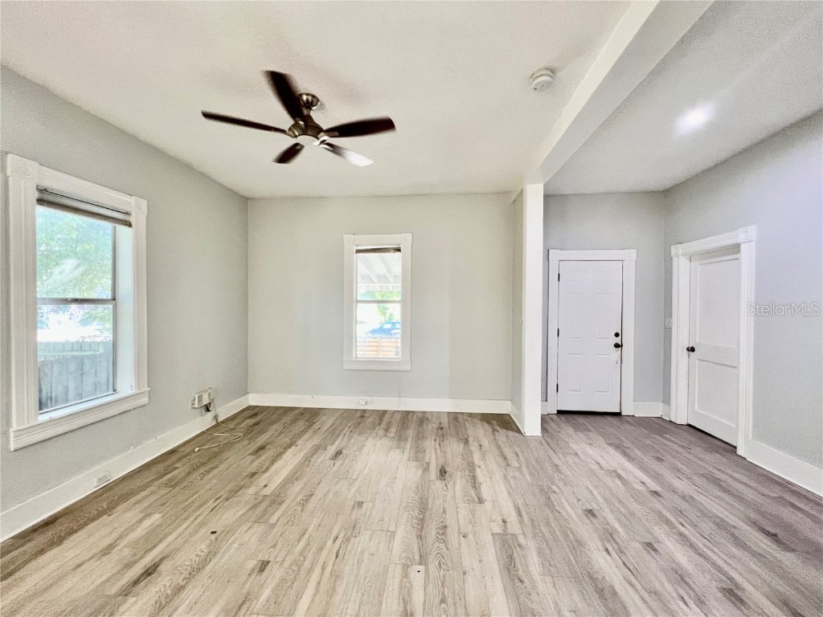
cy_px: 308
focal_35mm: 13
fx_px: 309
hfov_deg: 106.2
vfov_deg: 89.9
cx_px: 412
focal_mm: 1.57
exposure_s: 1/60
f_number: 1.8
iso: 250
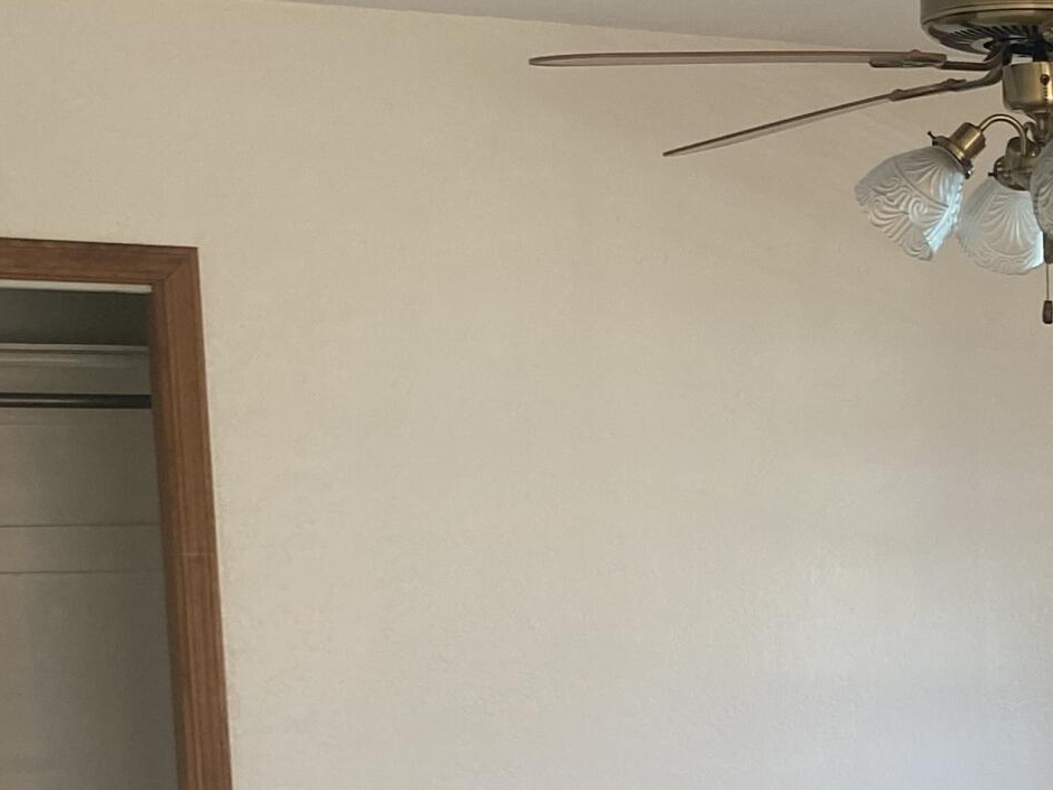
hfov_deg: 21.7
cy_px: 944
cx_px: 1284
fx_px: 2525
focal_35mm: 83
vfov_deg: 17.0
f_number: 1.8
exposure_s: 1/121
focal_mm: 4.25
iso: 100
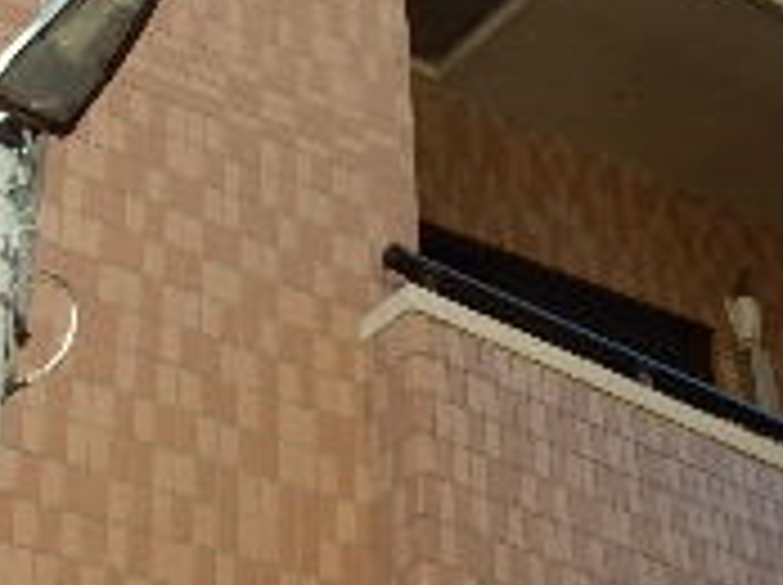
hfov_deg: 21.3
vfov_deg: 15.9
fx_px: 2078
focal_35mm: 92
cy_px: 81
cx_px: 428
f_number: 3.7
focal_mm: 4.5
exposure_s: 1/250
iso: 125
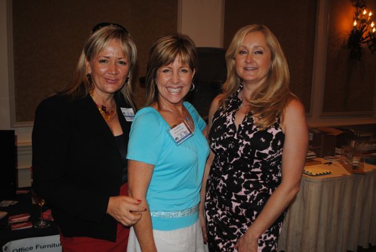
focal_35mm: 33
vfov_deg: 40.1
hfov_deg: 57.2
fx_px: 345
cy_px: 126
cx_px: 188
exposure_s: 1/60
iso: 200
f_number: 4
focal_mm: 22
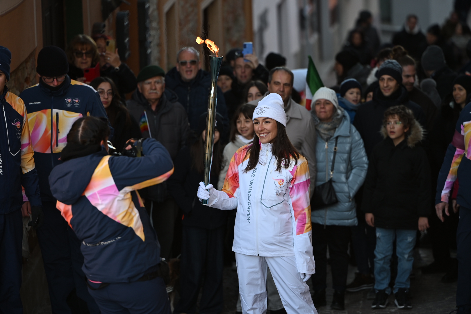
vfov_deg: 7.6
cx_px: 236
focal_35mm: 180
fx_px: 2355
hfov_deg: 11.4
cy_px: 157
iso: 400
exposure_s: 1/400
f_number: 3.5
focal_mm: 180
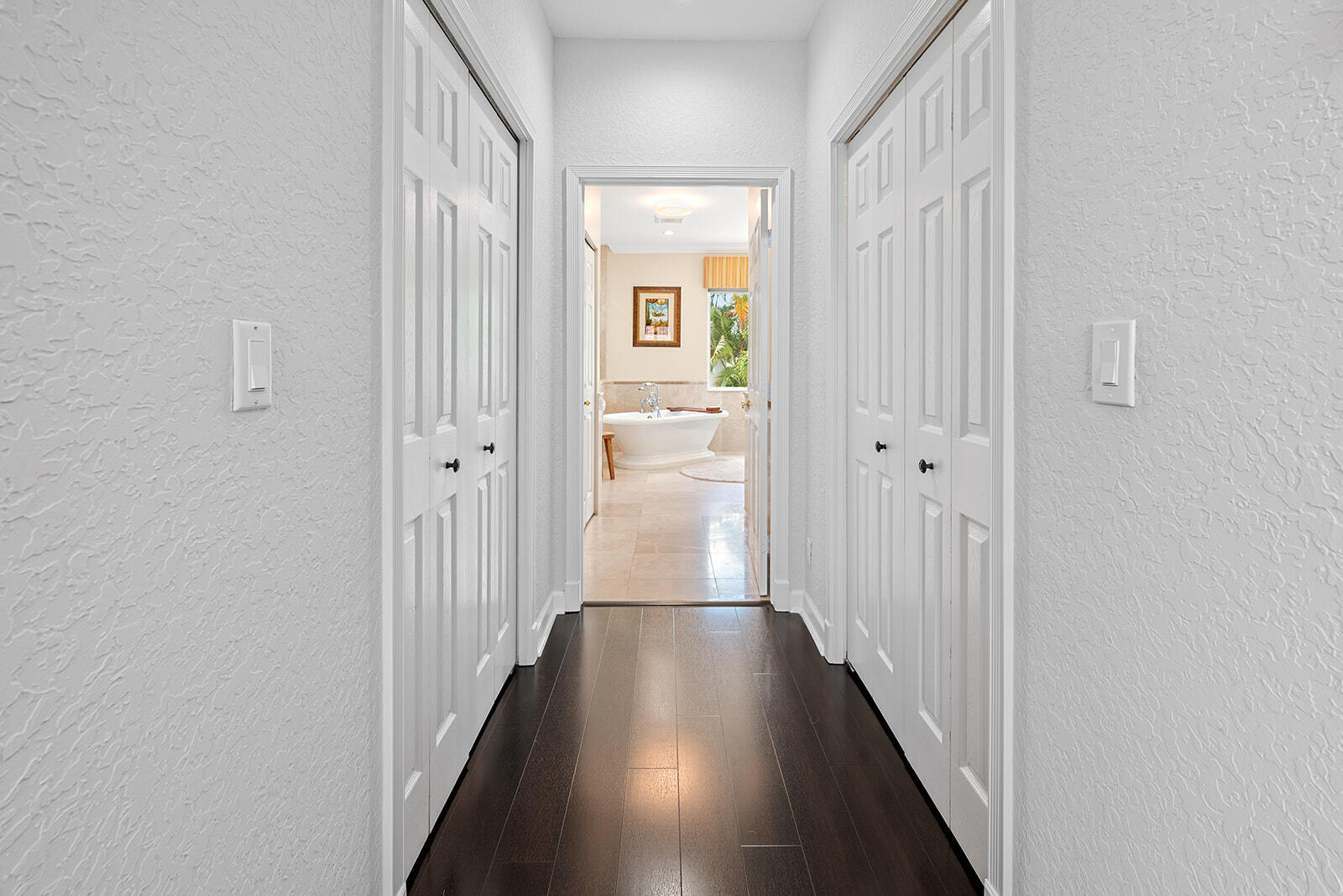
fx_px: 597
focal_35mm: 16
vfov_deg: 73.8
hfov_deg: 96.7
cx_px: 672
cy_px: 448
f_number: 9
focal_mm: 16
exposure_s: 1/1.25
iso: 100
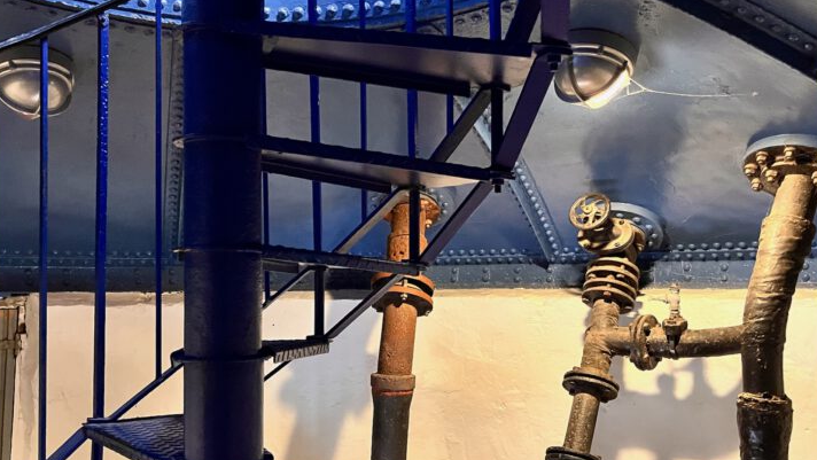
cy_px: 282
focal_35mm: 35
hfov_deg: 56.6
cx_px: 398
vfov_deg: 33.6
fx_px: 758
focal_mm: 5.1
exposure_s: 1/33
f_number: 1.6
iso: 500
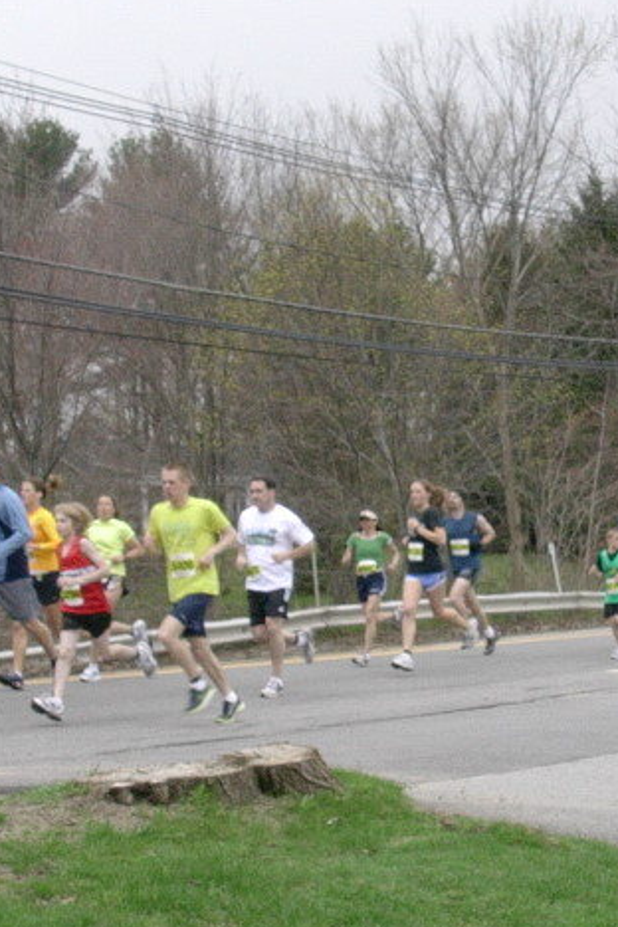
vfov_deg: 25.4
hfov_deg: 17.0
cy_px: 487
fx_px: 2060
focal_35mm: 80
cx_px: 465
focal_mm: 6.7
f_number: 5.8
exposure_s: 1/148
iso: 70
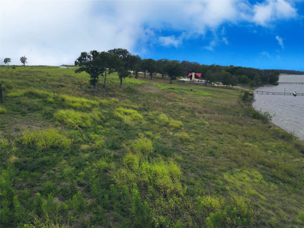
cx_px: 152
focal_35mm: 24
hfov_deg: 71.6
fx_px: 211
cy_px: 114
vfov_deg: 56.8
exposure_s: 1/350
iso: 100
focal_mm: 4.5
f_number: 2.8
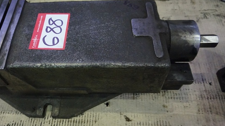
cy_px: 69
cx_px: 79
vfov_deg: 35.6
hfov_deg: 58.4
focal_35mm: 33
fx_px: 197
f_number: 3.5
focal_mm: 16
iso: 3200
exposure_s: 1/80
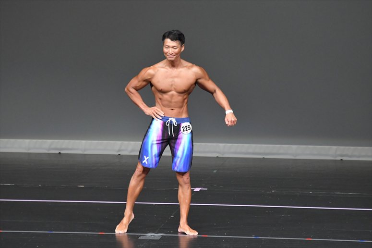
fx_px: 3253
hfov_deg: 6.5
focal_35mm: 315
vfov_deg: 4.4
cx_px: 186
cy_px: 124
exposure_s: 1/400
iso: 5000
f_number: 5.6
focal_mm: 210
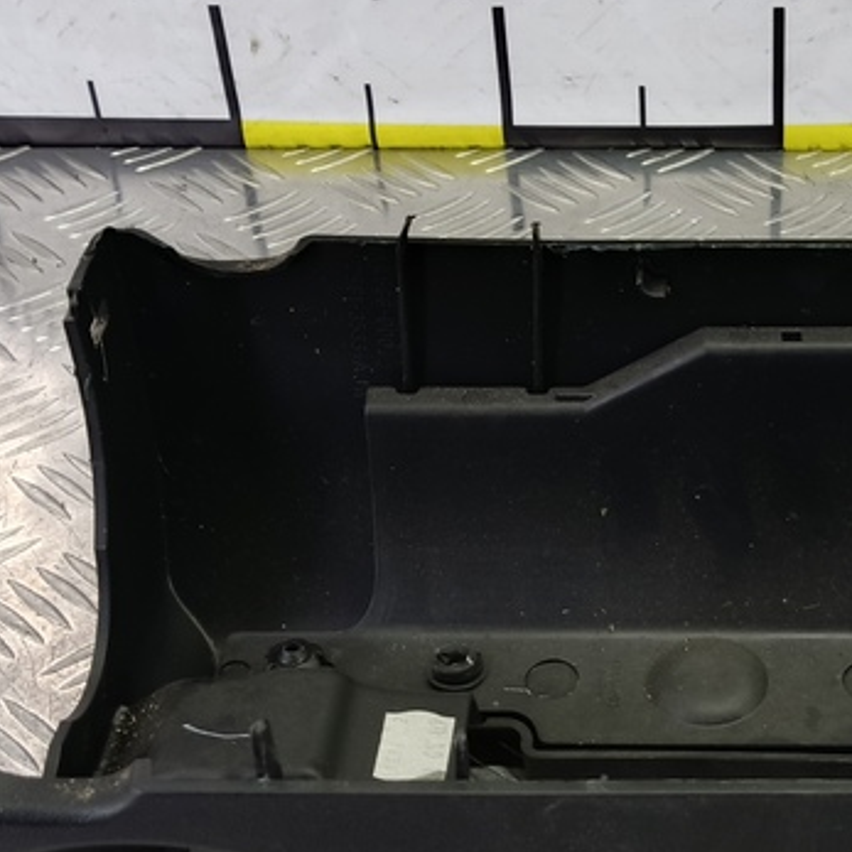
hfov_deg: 27.6
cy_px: 597
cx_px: 761
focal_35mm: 60
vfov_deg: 28.3
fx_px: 1671
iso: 155
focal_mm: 4.11
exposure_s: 1/25
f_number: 1.6
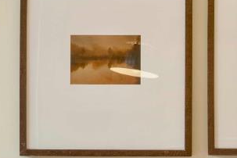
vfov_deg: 5.9
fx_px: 1534
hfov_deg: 8.7
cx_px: 275
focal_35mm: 233
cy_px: 167
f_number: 13
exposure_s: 1/6
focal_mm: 47
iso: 250
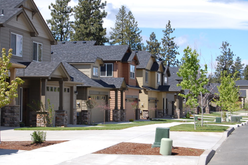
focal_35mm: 79
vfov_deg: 17.3
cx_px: 125
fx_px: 544
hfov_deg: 25.7
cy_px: 82
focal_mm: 52
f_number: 9
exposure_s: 1/320
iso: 200
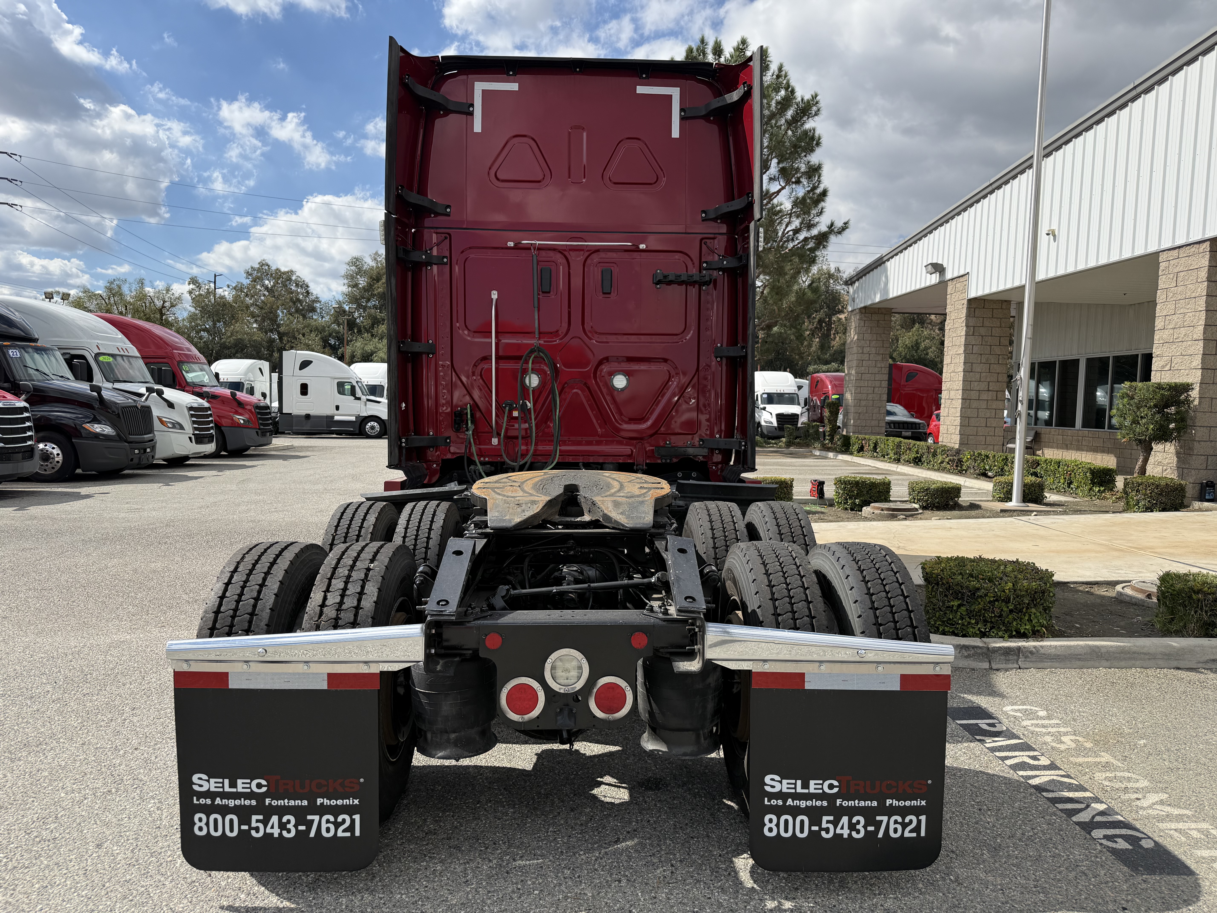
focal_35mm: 24
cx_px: 608
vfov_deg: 56.8
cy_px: 456
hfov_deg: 71.6
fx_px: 844
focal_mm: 6.76
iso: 80
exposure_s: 1/4673
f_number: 1.78
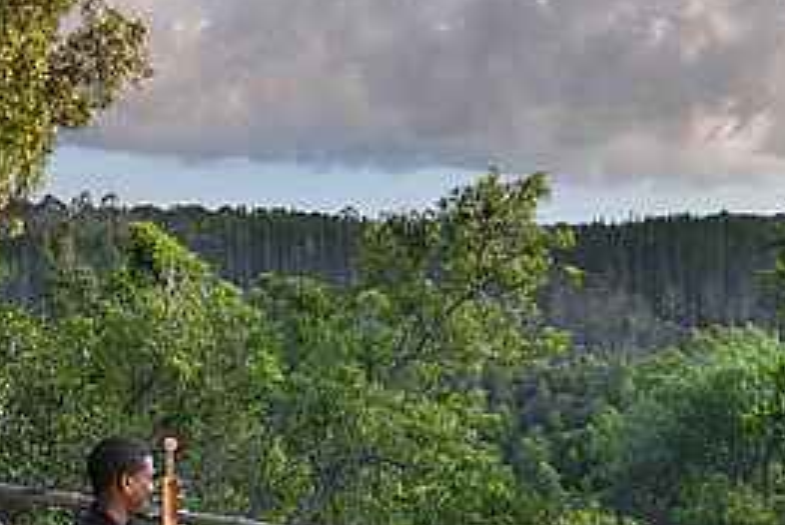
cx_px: 369
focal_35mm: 47
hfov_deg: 41.9
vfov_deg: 28.6
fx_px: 1025
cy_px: 336
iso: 200
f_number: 8
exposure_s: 1/30
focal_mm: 14
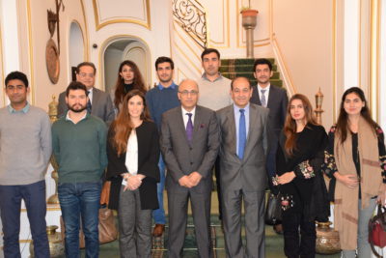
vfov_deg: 28.1
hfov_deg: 41.1
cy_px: 129
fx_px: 515
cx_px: 193
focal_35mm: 48
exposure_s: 1/60
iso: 1800
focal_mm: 32
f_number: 4
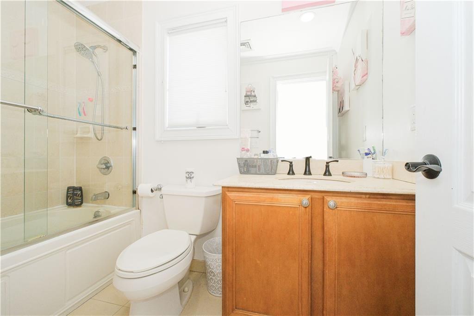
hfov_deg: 100.4
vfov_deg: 77.3
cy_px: 158
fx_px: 197
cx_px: 237
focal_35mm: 15
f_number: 9
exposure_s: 1/160
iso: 1000
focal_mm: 10
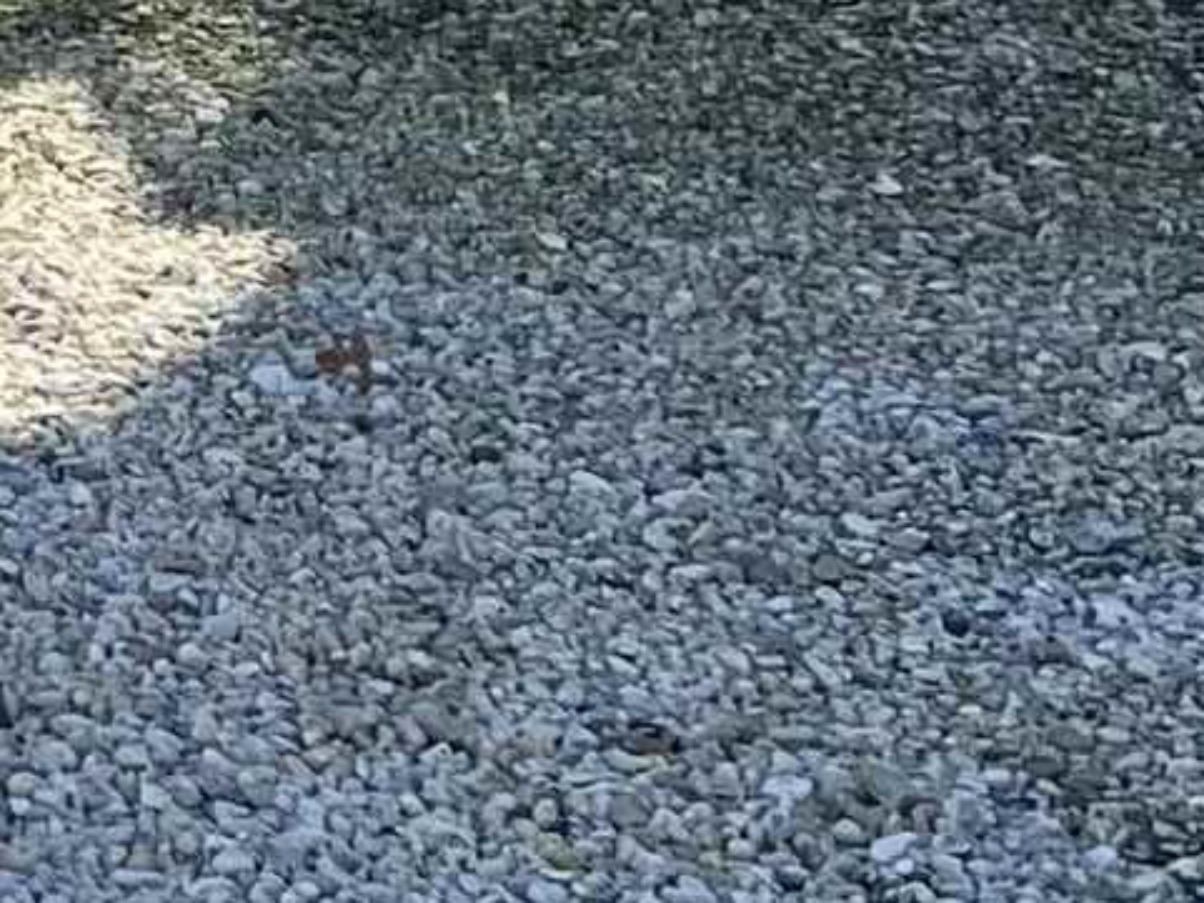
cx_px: -1447
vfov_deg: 7.8
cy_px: -1807
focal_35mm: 166
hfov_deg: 10.6
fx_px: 5775
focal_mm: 5.7
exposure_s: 1/3968
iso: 50
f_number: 1.5
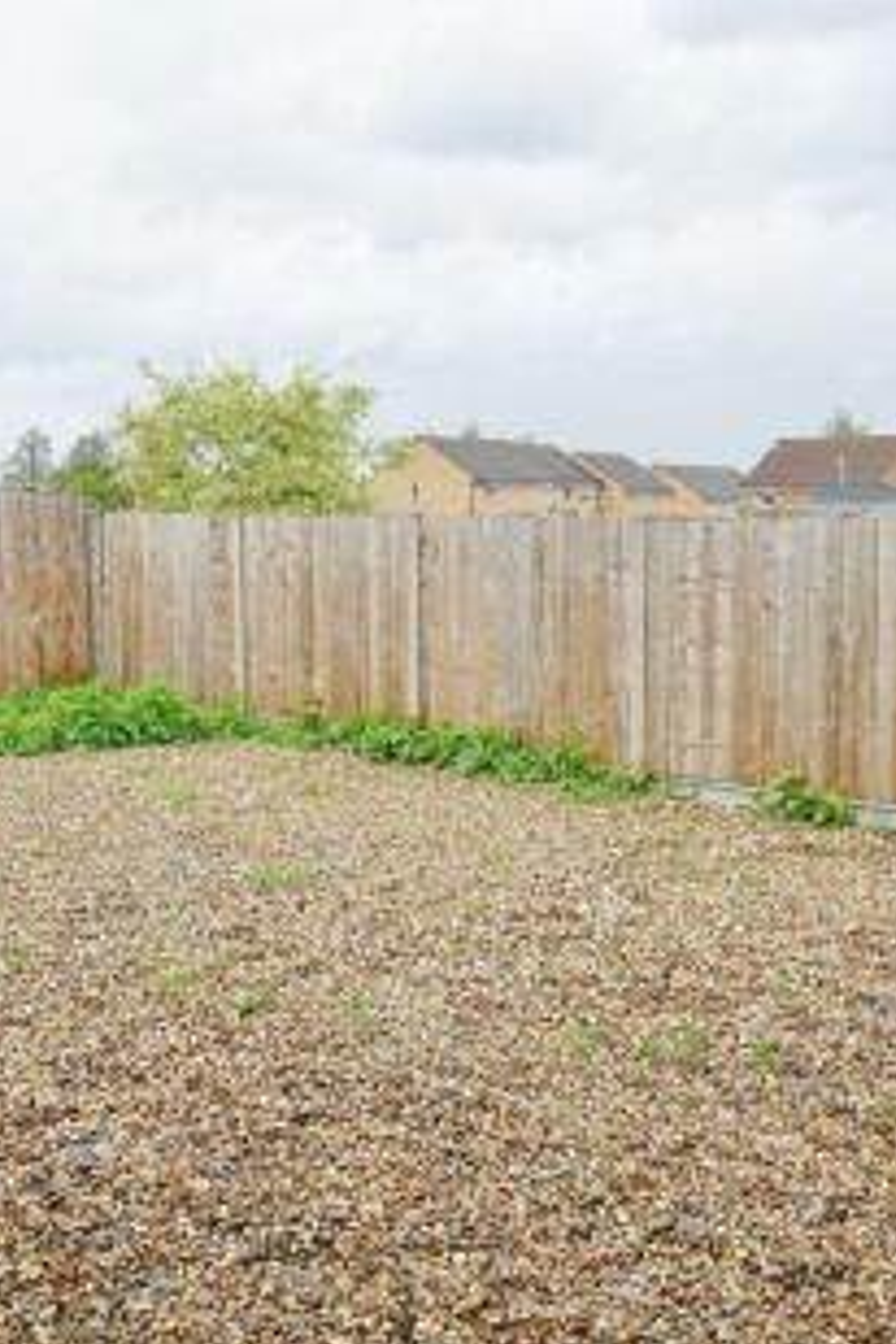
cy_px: 685
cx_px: 505
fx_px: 1381
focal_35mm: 37
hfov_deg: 35.9
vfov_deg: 51.9
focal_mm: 8.8
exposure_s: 1/320
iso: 125
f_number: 4
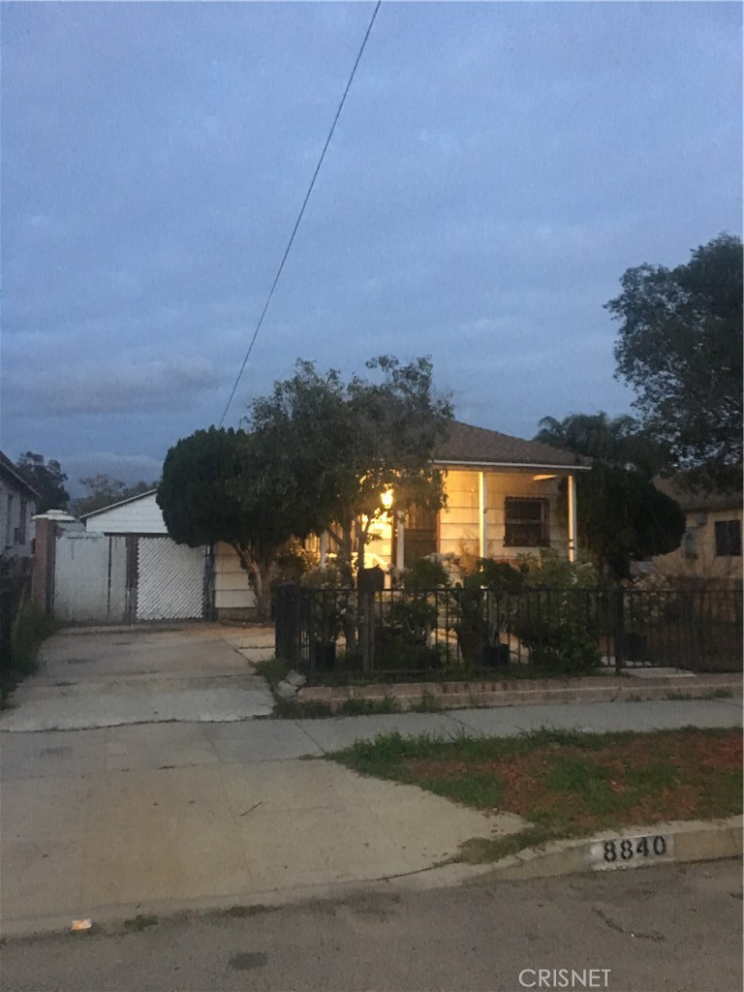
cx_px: 372
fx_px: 831
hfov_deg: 48.2
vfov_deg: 61.7
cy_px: 496
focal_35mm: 29
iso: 500
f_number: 2.2
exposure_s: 1/15
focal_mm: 4.15
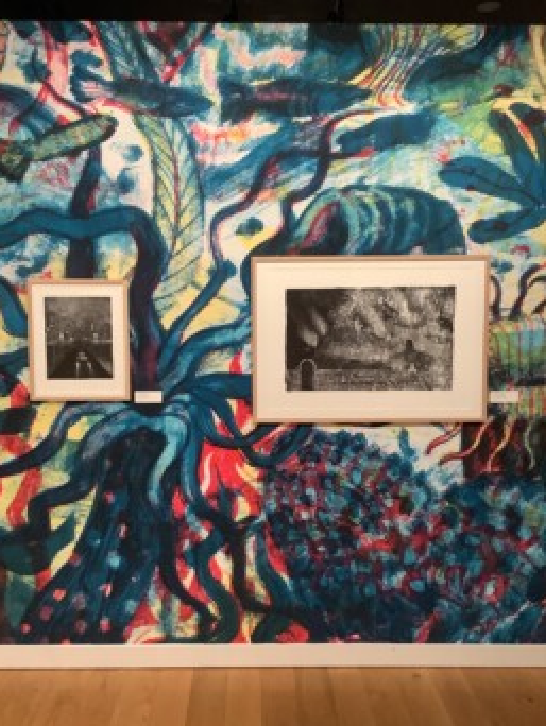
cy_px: 358
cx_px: 269
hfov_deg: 44.2
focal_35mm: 32
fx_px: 672
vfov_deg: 56.8
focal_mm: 3.3
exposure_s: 1/50
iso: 250
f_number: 2.4
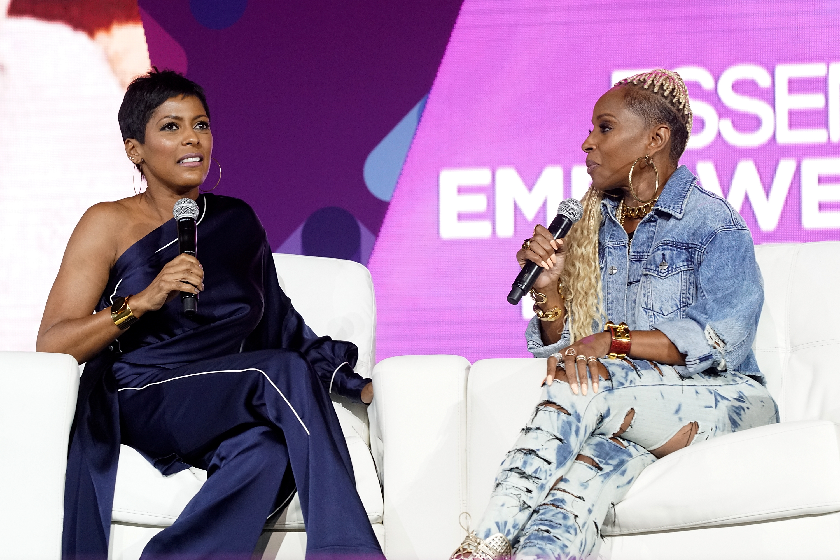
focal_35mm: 115
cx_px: 420
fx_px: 2683
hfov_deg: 17.8
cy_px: 280
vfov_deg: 11.9
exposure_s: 1/125
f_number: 6.3
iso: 2500
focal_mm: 115
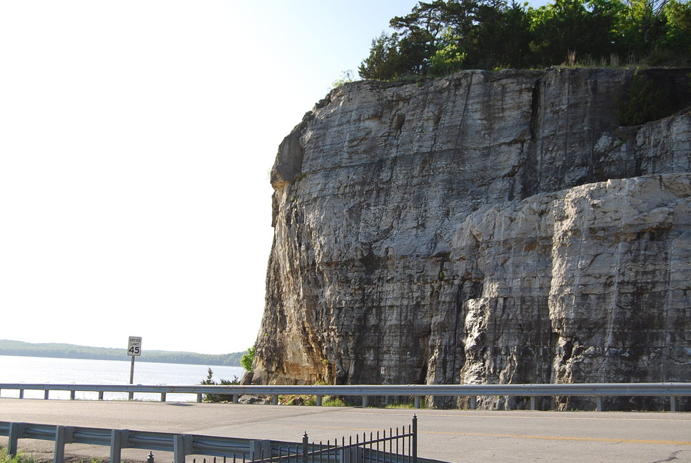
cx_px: 346
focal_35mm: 45
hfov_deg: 43.6
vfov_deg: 29.9
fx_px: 865
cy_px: 232
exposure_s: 1/200
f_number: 6.3
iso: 100
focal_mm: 30
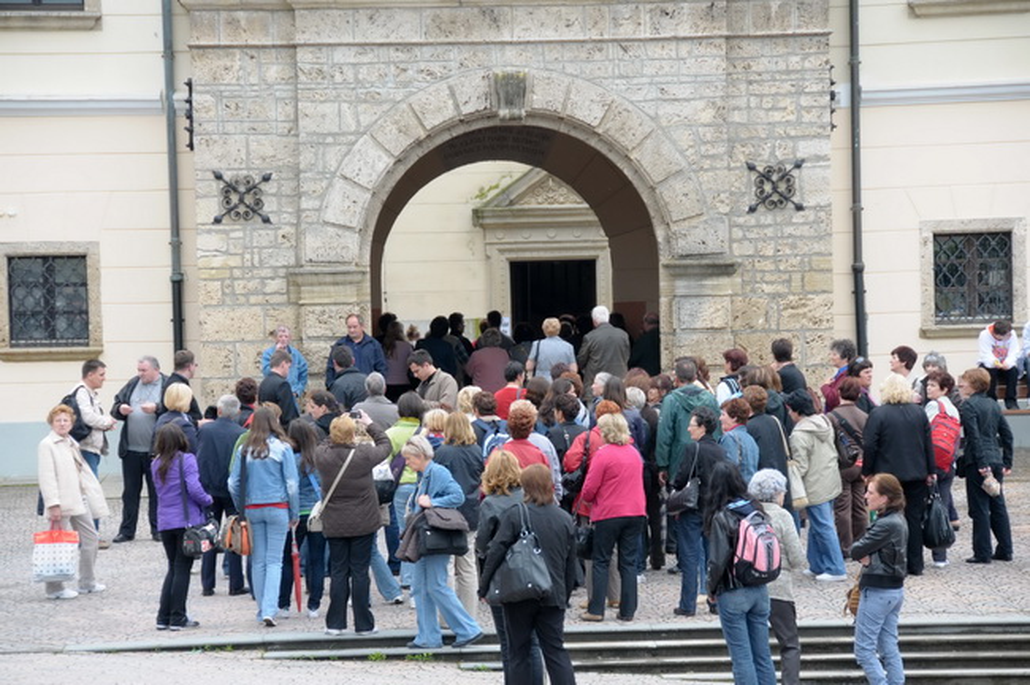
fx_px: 4502
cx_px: 515
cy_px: 342
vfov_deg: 8.7
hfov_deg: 13.1
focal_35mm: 158
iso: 200
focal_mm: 105
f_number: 6.3
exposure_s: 1/160
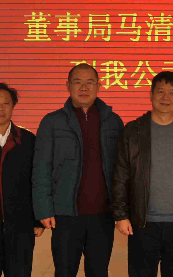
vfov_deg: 18.6
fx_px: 845
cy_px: 131
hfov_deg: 11.5
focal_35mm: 112
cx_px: 183
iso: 500
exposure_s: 1/200
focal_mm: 32
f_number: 7.1
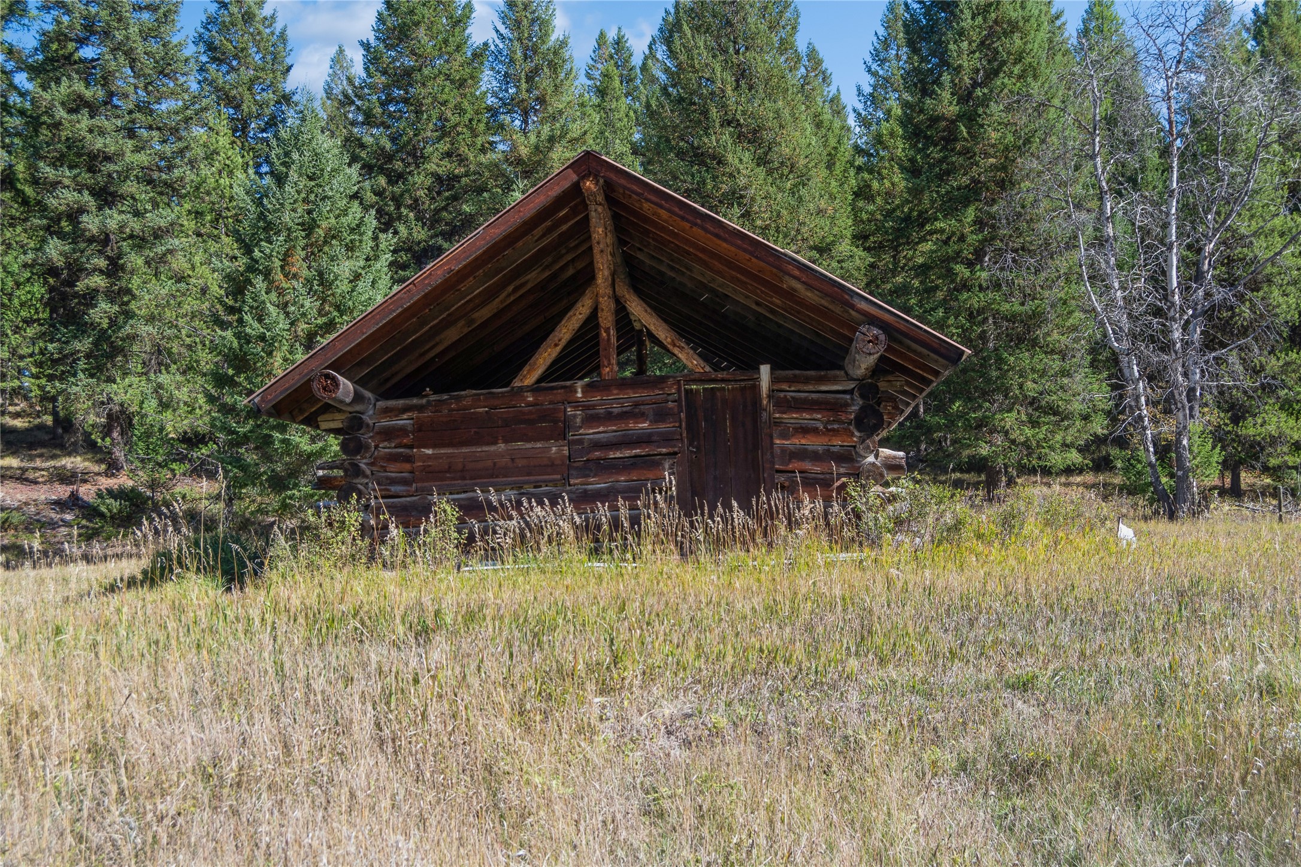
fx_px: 1409
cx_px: 650
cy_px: 434
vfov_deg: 34.2
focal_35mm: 39
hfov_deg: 49.6
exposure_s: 1/200
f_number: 6.3
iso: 100
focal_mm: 26
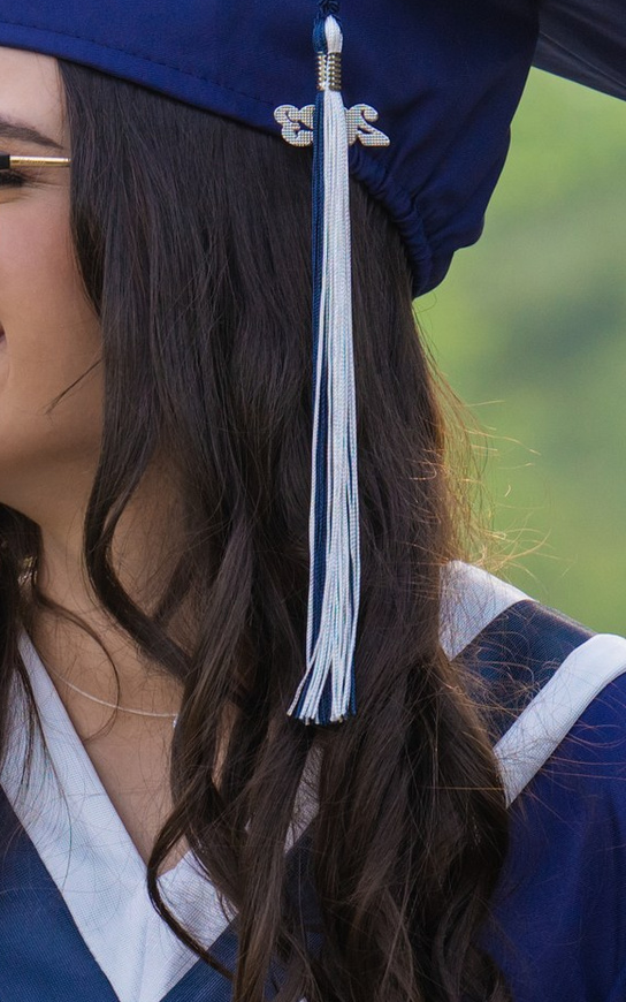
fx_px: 17928
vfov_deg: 3.2
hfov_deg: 2.0
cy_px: 1227
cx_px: 28
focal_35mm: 657
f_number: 6.3
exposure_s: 1/320
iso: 500
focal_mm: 146
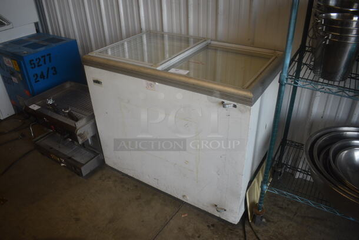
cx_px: 180
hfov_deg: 67.3
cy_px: 120
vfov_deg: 48.0
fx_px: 270
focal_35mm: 27
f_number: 3.5
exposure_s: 1/250
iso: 450
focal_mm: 18
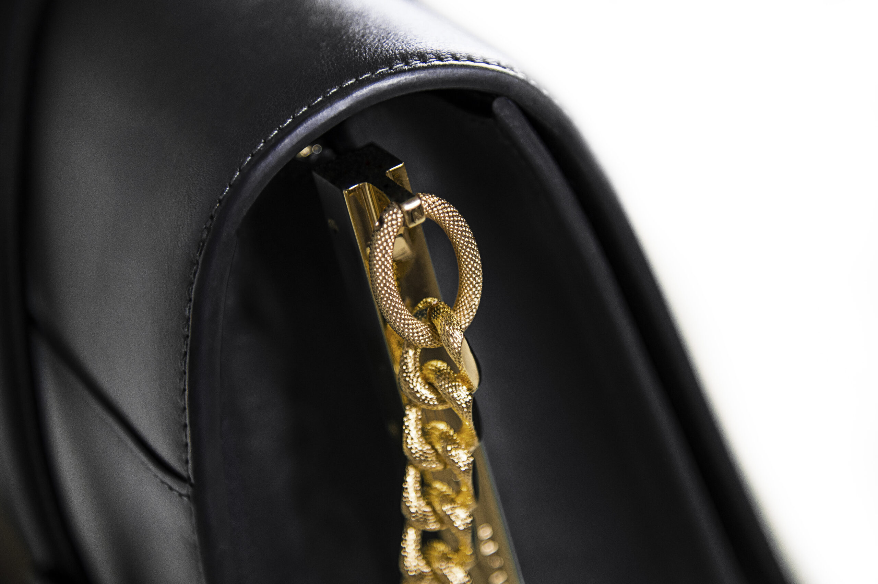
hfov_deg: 17.1
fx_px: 2925
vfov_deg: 11.4
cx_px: 439
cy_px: 292
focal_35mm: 120
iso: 1000
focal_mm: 120
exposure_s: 1/80
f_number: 4
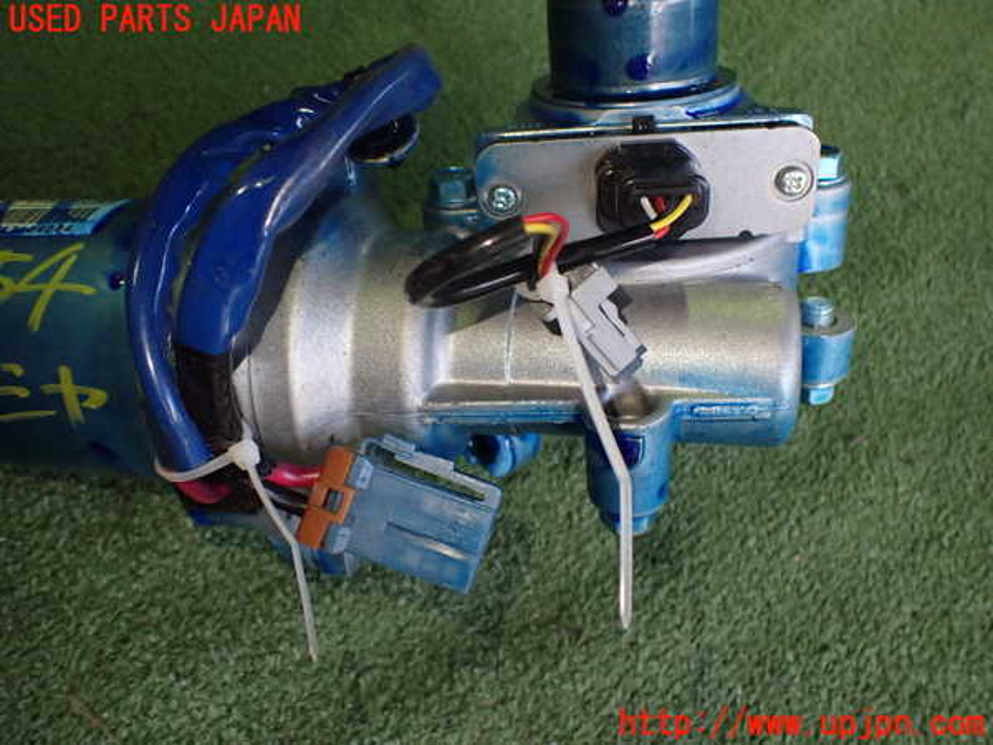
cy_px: 372
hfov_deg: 60.0
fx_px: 861
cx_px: 496
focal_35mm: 30
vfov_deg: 46.8
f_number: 2.3
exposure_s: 1/125
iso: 500
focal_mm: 5.4
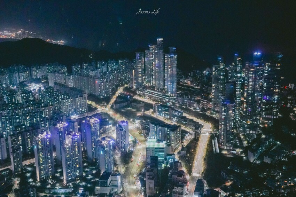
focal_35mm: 42
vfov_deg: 31.9
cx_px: 148
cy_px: 98
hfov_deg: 46.4
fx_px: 345
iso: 12800
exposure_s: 1/15
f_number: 6.3
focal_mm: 42
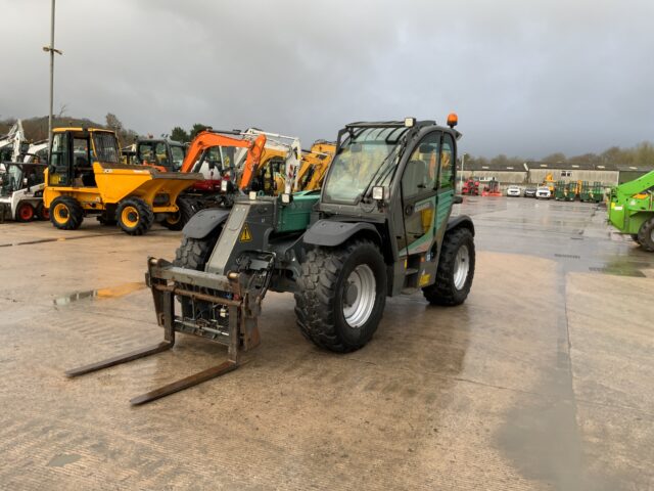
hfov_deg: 61.7
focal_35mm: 29
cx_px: 327
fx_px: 548
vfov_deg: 48.2
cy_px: 246
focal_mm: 3
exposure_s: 1/122
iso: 20
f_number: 1.8
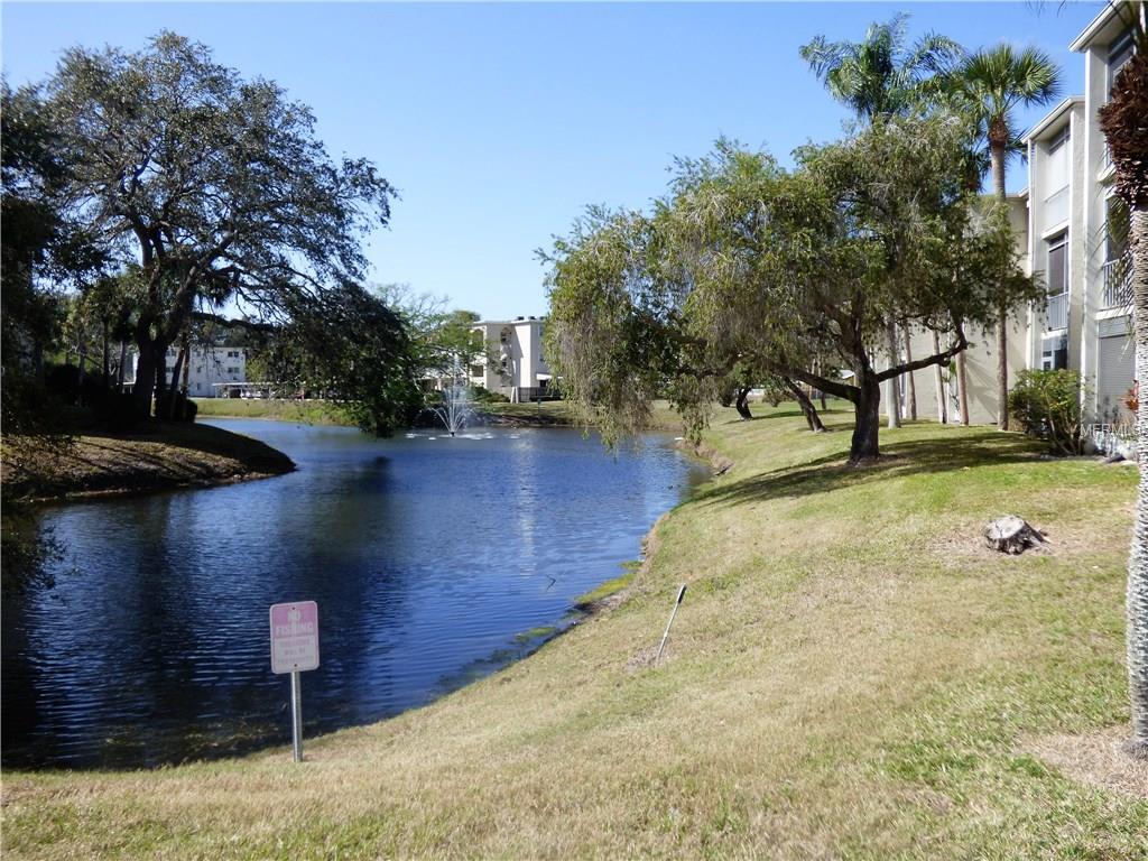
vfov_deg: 46.8
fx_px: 995
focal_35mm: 30
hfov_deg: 60.0
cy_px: 430
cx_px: 574
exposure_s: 1/1000
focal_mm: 5.29
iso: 100
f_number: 3.3
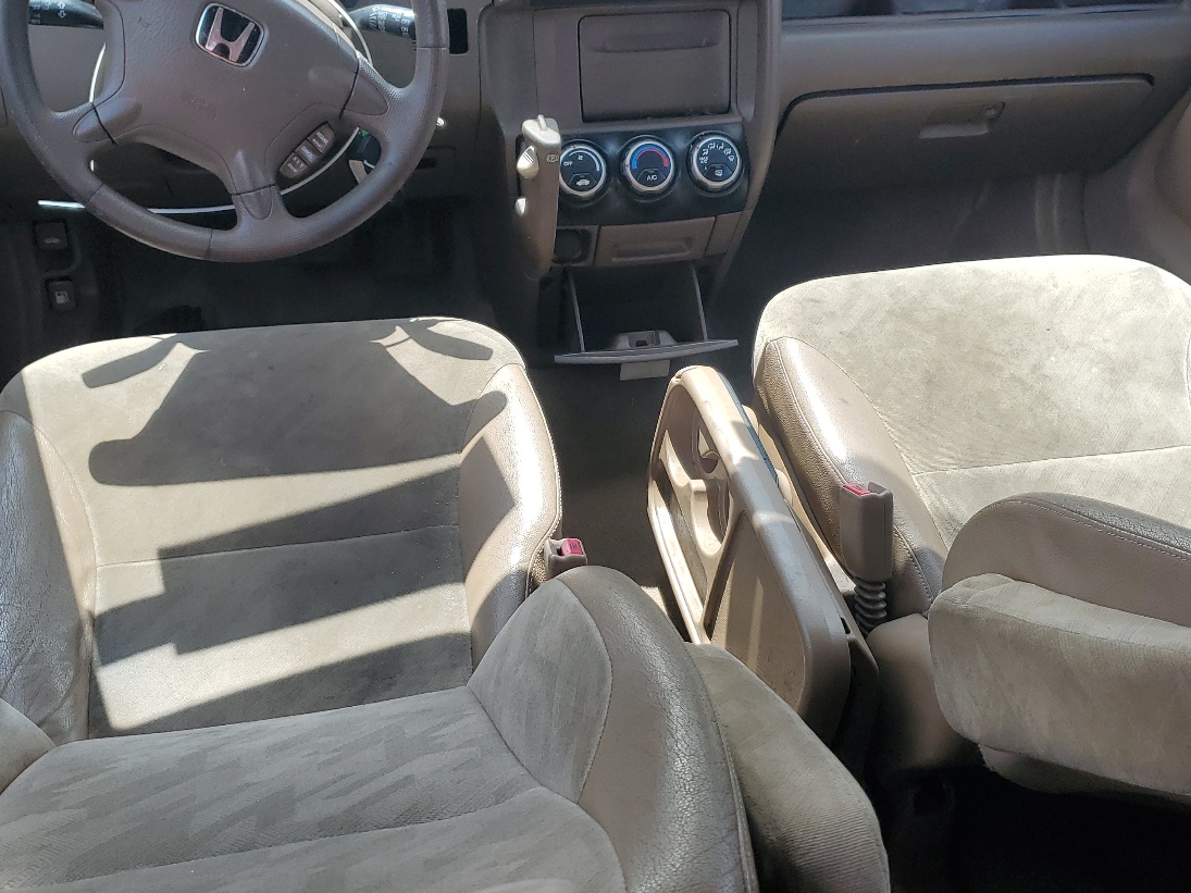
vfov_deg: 37.7
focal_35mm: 38
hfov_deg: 49.0
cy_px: 442
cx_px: 594
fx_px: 1307
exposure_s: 1/714
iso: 50
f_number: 1.5
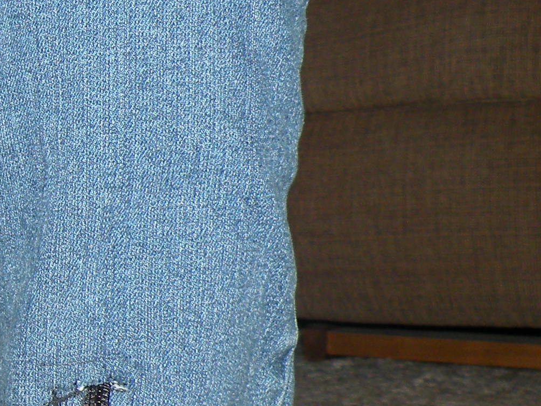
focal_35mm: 98
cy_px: 144
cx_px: -189
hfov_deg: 18.4
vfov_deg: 15.1
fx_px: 1532
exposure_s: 1/60
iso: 64
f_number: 2.8
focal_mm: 4.7
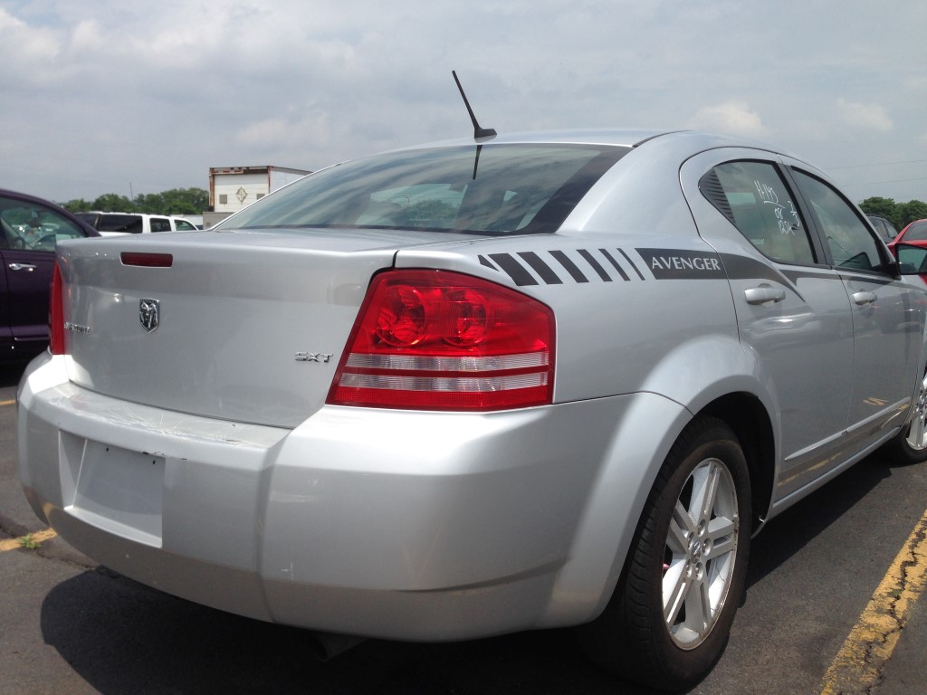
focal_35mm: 33
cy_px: 348
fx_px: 884
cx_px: 464
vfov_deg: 42.9
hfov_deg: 55.4
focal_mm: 4.12
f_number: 2.4
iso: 50
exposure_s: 1/2463
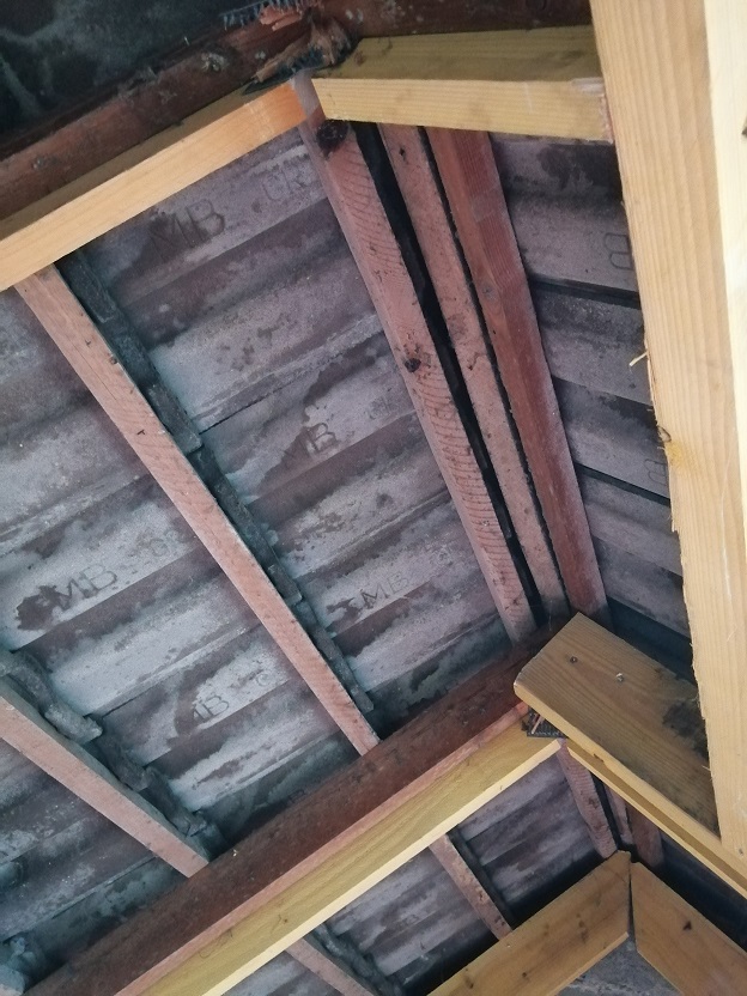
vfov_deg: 67.3
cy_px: 498
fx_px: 748
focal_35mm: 26
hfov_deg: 53.1
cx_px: 374
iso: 1000
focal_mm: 3.64
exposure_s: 1/14.3
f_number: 1.8
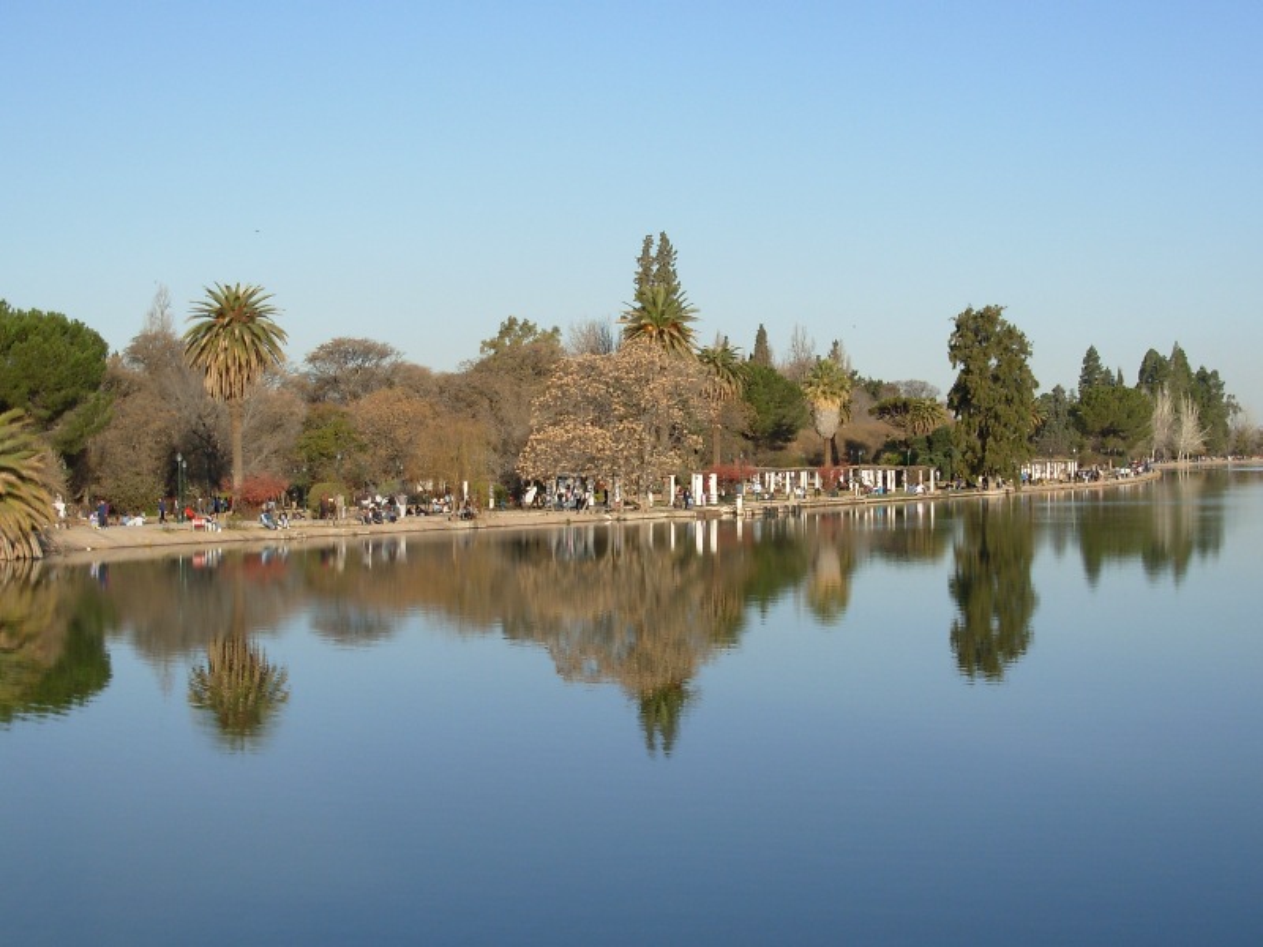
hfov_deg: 30.3
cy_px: 474
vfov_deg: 22.9
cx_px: 632
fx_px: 2335
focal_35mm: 64
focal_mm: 10.5
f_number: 3.4
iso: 50
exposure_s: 1/966
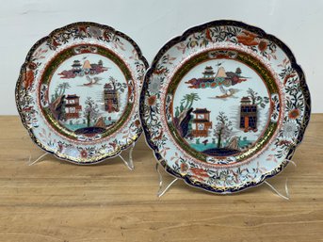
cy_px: 121
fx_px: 271
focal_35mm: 29
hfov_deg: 61.7
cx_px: 162
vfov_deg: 48.2
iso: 40
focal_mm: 3
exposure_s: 1/60
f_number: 1.8
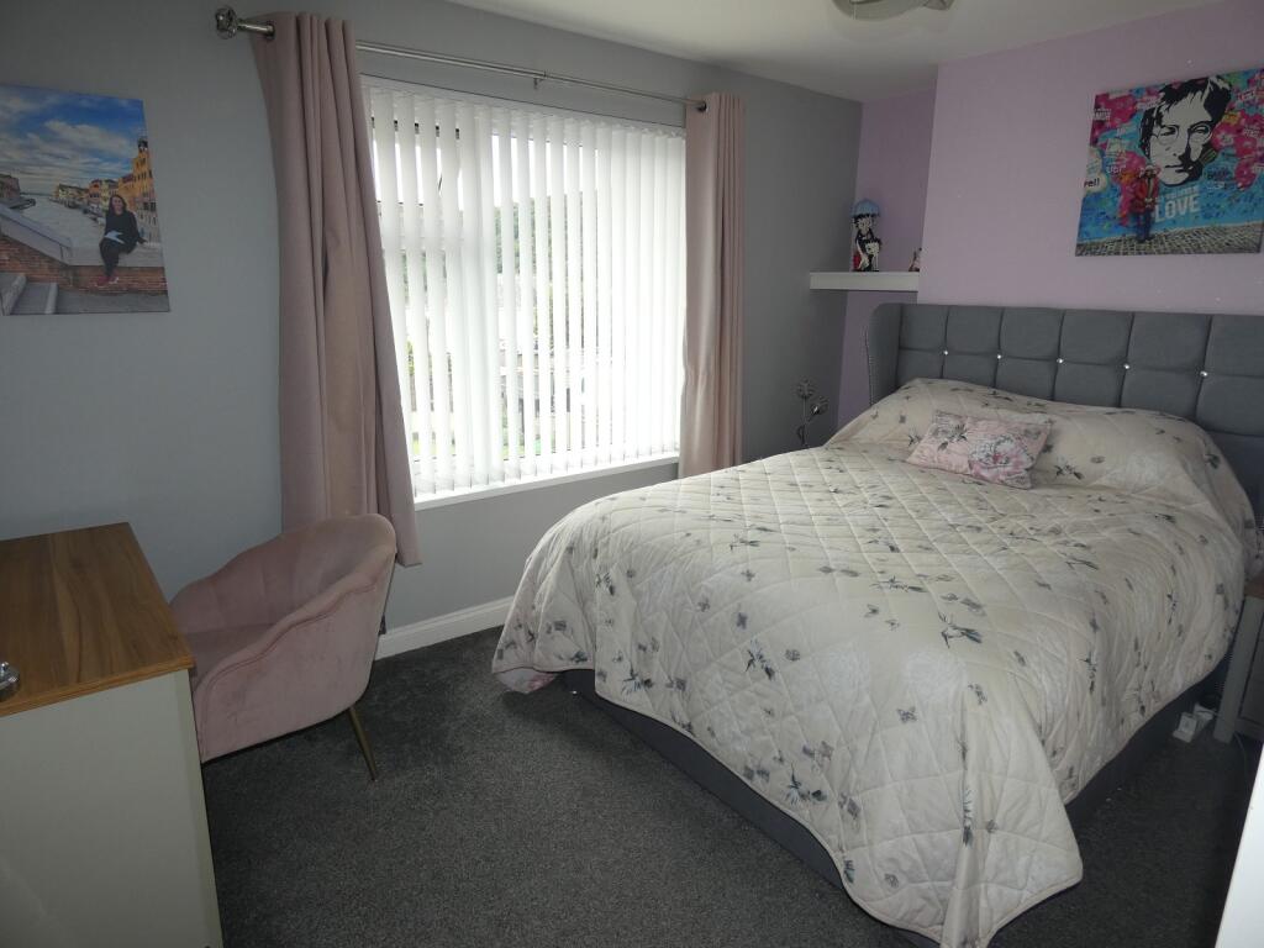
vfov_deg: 66.0
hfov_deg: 81.7
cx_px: 632
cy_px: 474
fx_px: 730
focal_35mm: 20
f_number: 2.8
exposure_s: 1/125
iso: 100
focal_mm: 3.6
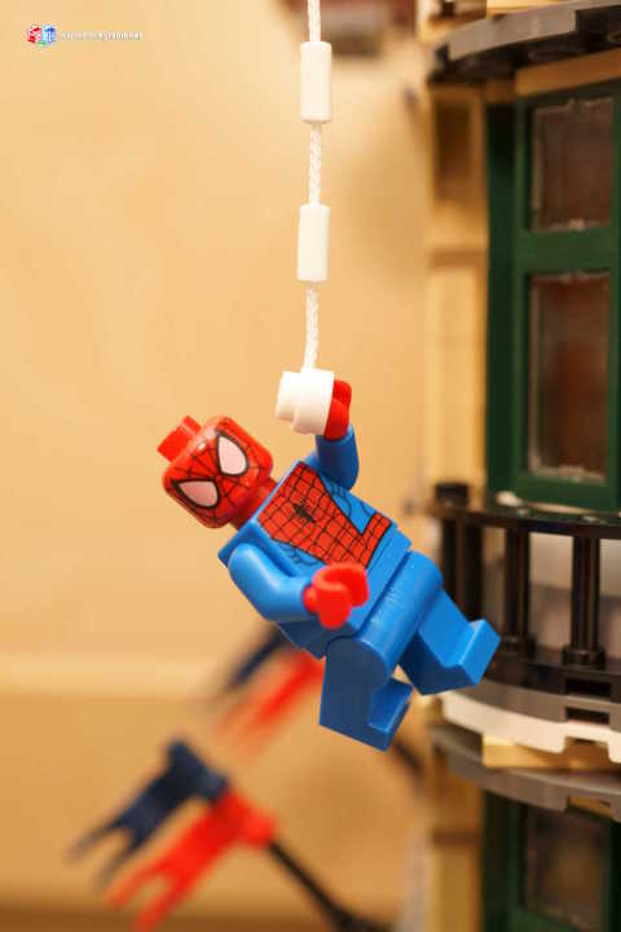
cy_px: 466
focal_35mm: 45
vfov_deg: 43.6
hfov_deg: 29.9
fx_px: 1164
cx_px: 310
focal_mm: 30
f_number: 5
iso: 400
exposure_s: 1/60
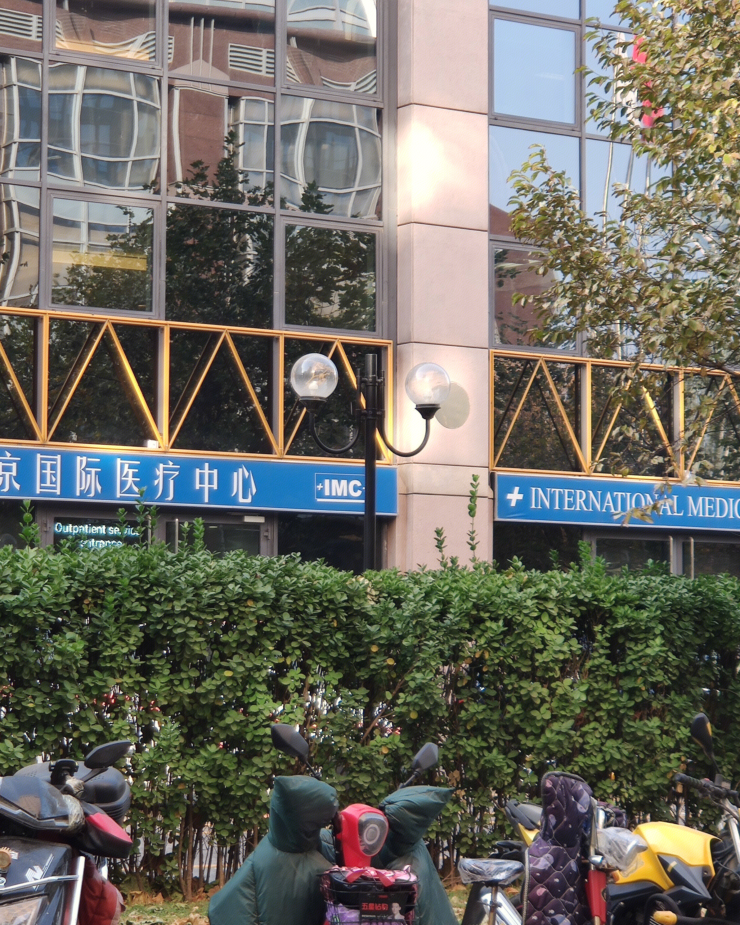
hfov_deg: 16.5
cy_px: 462
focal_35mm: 93
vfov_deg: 20.6
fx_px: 2546
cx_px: 247
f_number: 2.2
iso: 142
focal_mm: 6.22
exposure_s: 1/100
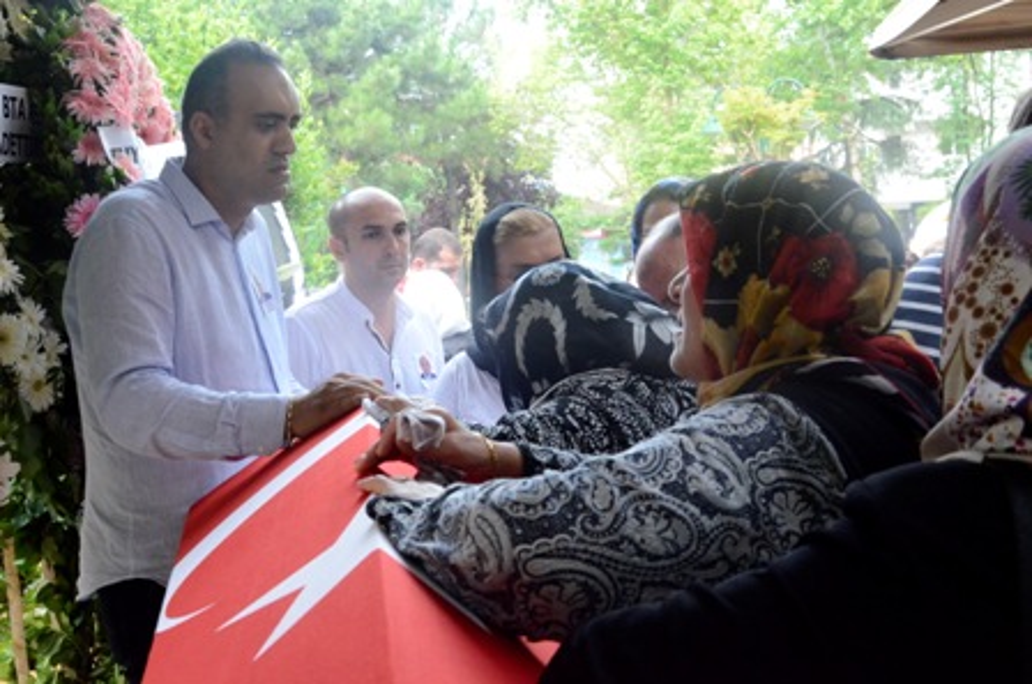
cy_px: 342
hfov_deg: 41.2
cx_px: 516
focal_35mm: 48
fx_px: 1374
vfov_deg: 28.0
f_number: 8
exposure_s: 1/250
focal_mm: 32
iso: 4000
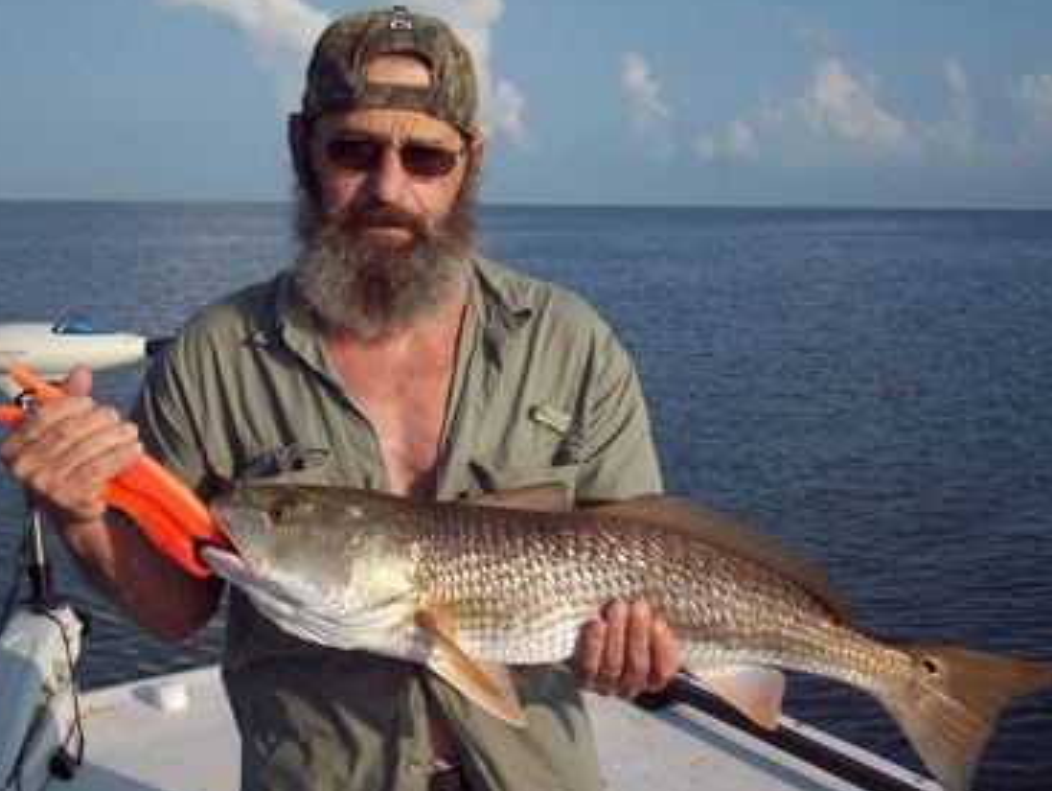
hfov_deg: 32.7
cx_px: 529
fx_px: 1794
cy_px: 414
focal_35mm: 59
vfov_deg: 24.8
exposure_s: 1/382
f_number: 6.9
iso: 80
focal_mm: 9
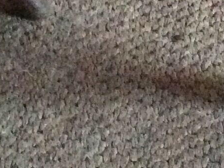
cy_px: 41
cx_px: 361
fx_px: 1183
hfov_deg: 10.4
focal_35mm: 183
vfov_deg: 8.1
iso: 800
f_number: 2.4
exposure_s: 1/17
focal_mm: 3.3
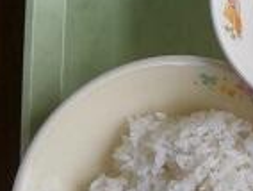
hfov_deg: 23.4
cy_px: 134
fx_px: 534
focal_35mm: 73
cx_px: 333
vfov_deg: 20.1
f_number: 2.8
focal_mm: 4.7
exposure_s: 1/50
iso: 80
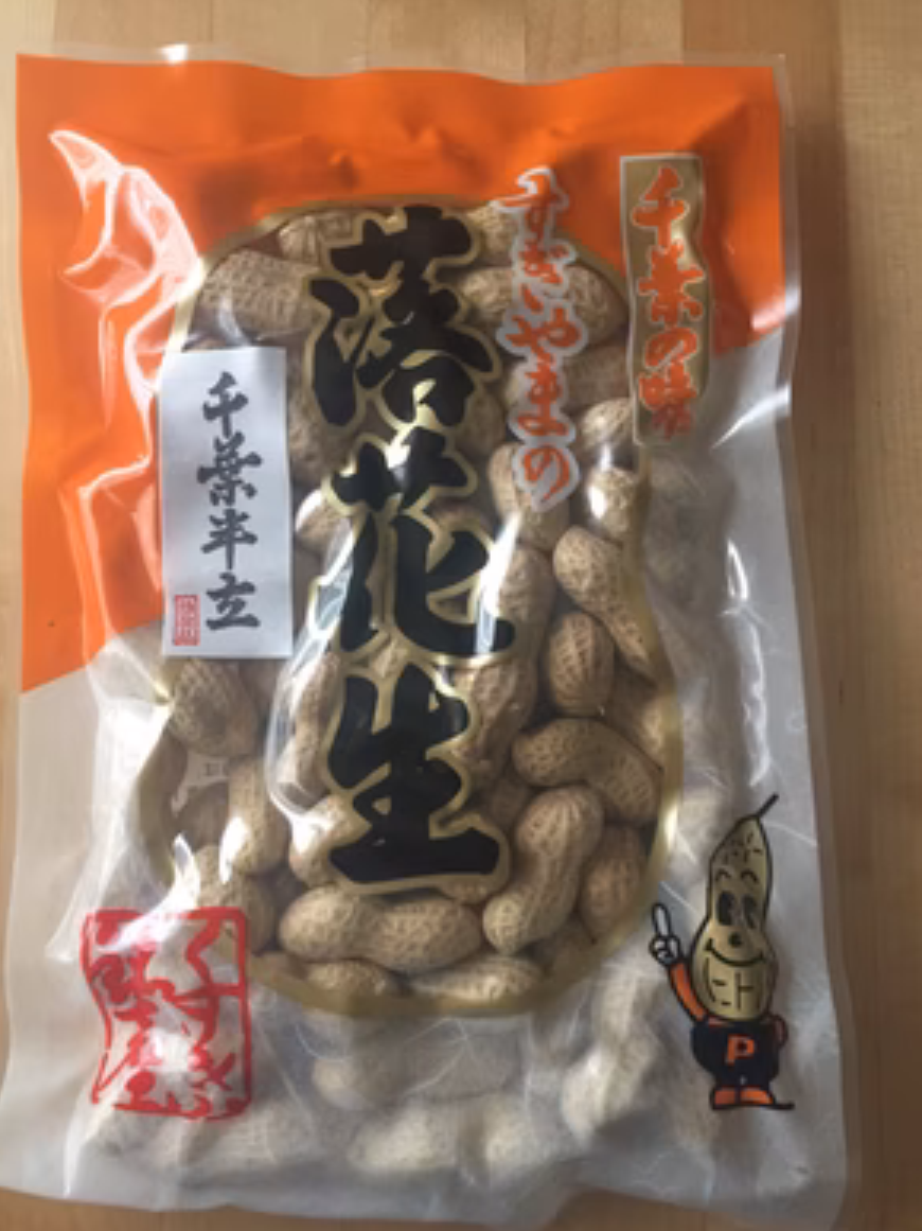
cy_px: 627
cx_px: 448
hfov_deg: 46.8
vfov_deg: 60.0
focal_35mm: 30
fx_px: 1066
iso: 125
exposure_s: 1/15
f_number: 2.2
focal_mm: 4.15
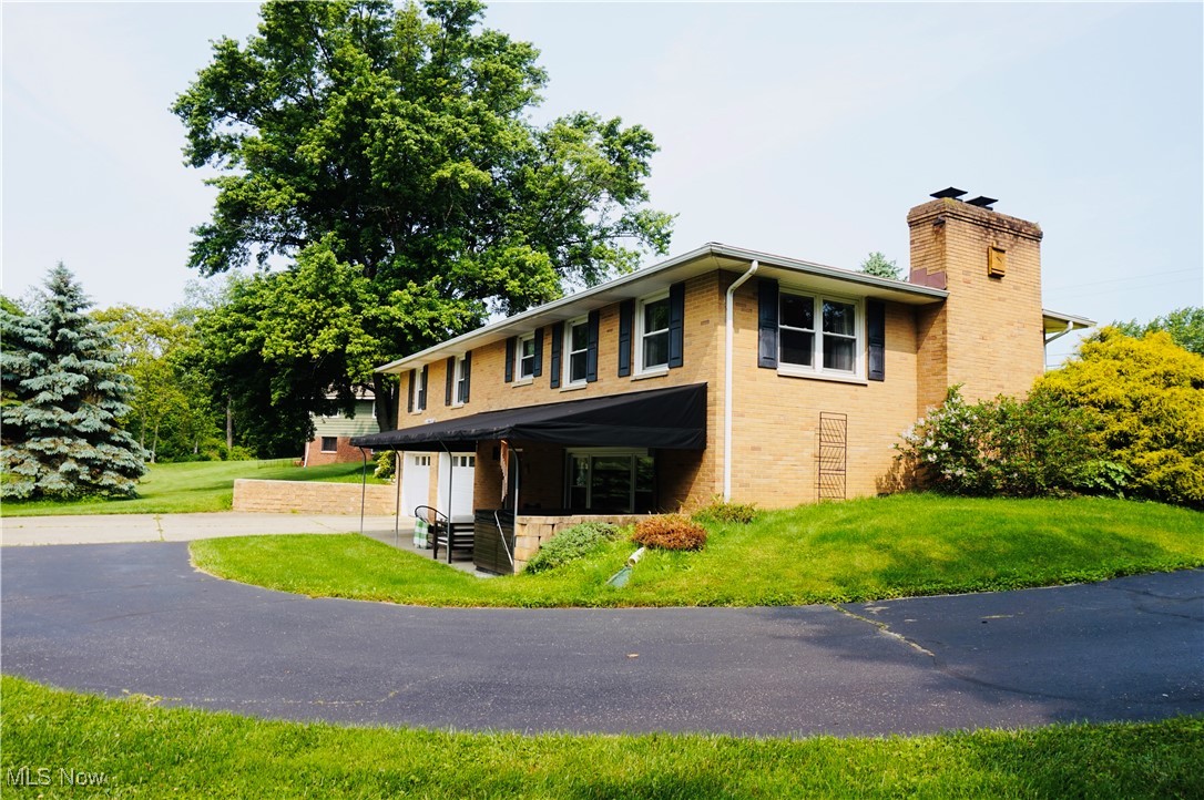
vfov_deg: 53.0
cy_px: 400
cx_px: 602
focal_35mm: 24
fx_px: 802
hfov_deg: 73.8
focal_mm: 16
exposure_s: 1/80
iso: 100
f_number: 11
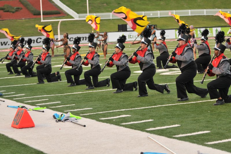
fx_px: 673
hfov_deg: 19.5
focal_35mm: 105
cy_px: 77
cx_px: 116
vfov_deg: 13.0
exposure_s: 1/160
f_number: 2.8
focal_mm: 70
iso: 200
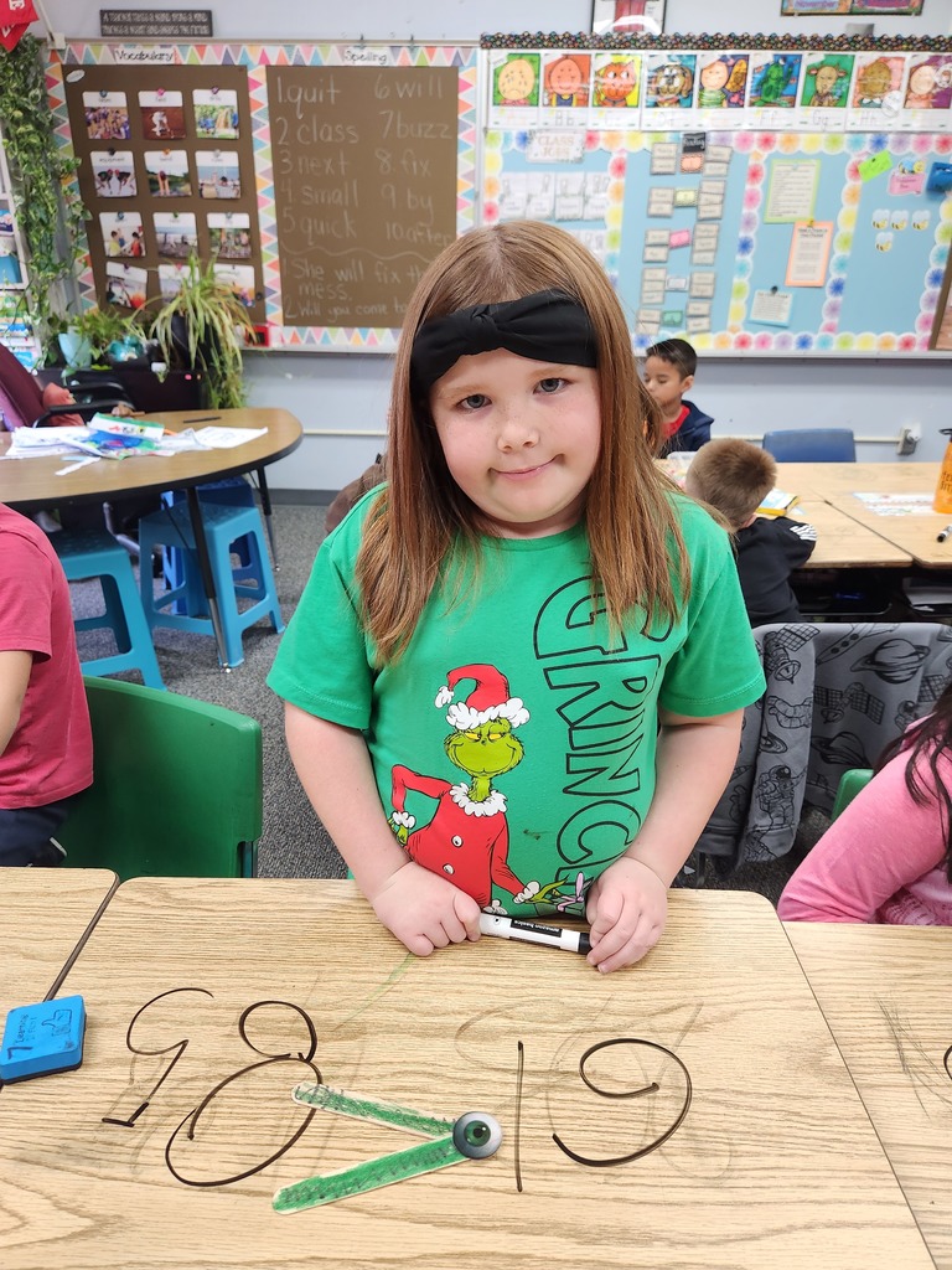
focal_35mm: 23
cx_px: 476
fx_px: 843
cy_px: 635
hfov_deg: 58.9
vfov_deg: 73.9
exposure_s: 1/120
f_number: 1.8
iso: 320
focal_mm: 5.4
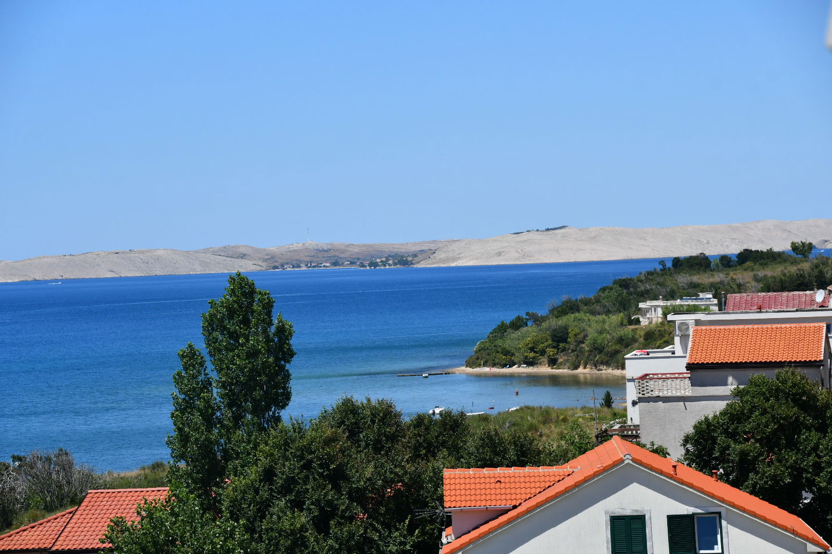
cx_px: 416
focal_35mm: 135
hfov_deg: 15.2
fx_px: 3119
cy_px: 277
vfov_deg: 10.2
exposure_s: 1/2000
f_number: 8
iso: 400
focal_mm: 90
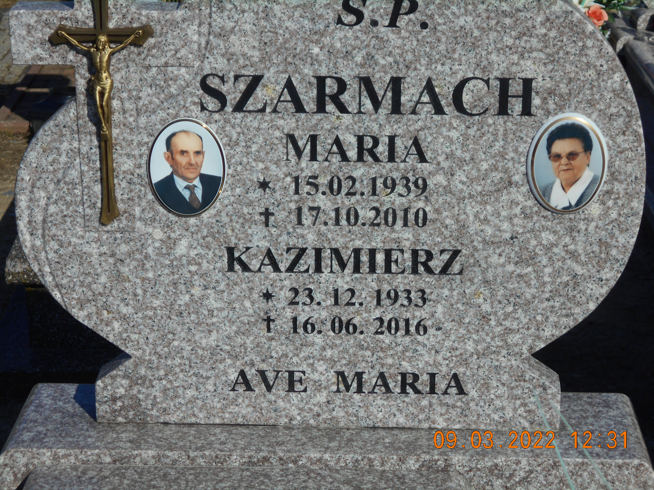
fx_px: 1870
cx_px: 327
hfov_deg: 19.8
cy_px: 245
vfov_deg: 14.9
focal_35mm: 99
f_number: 5.5
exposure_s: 1/800
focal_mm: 17.6
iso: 80
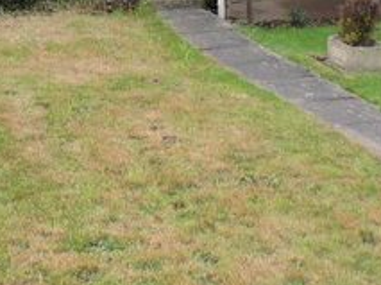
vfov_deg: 17.5
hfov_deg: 24.5
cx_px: 100
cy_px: -76
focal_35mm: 79
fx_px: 868
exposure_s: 1/125
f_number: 3
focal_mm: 4.3
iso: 100
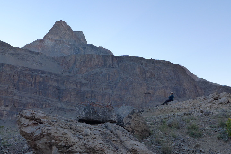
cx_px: 116
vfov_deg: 37.9
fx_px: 225
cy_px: 77
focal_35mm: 35
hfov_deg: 54.4
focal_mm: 6.9
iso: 125
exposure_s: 1/125
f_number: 2.8
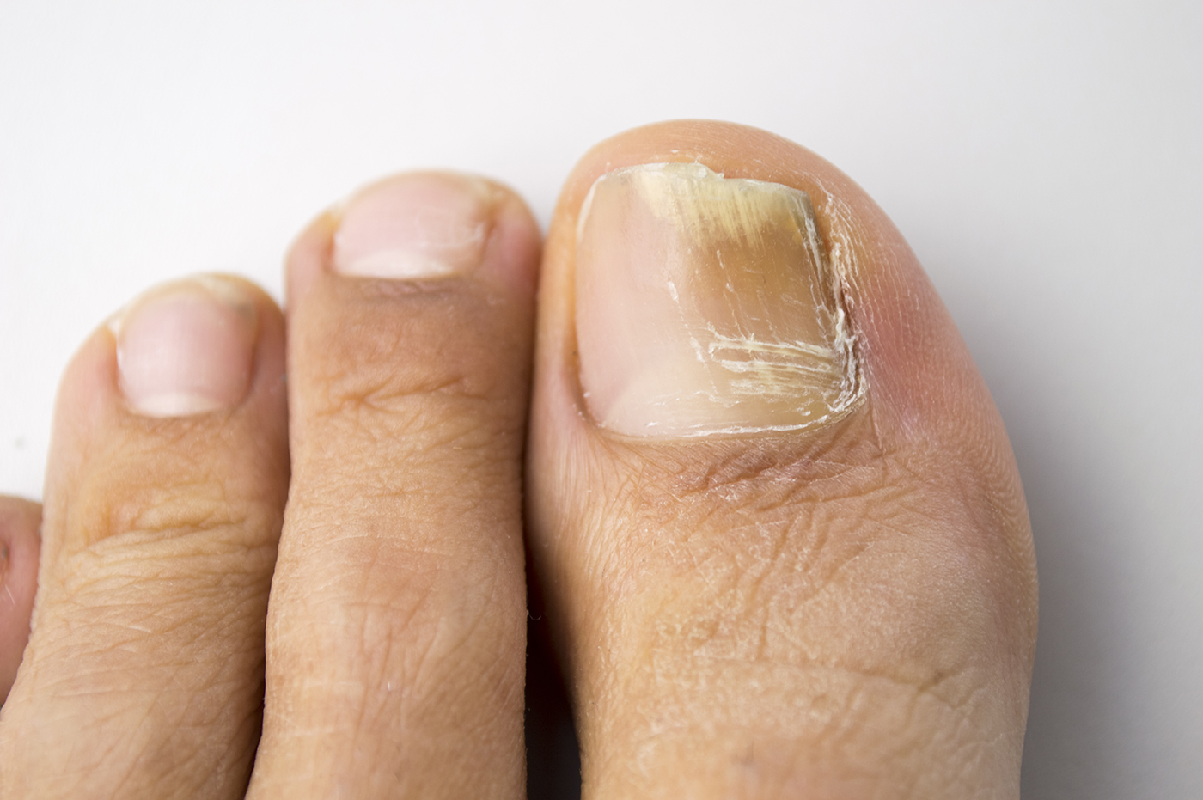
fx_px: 2755
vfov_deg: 16.5
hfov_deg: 24.6
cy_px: 400
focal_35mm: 82
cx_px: 602
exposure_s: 1/60
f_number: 7.1
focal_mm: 55
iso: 200
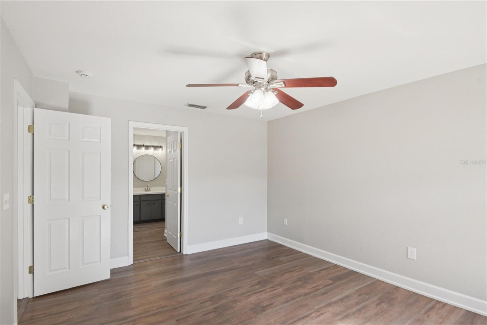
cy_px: 162
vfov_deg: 73.7
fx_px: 216
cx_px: 244
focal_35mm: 16
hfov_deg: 96.7
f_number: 8
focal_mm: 16
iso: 400
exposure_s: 1/40
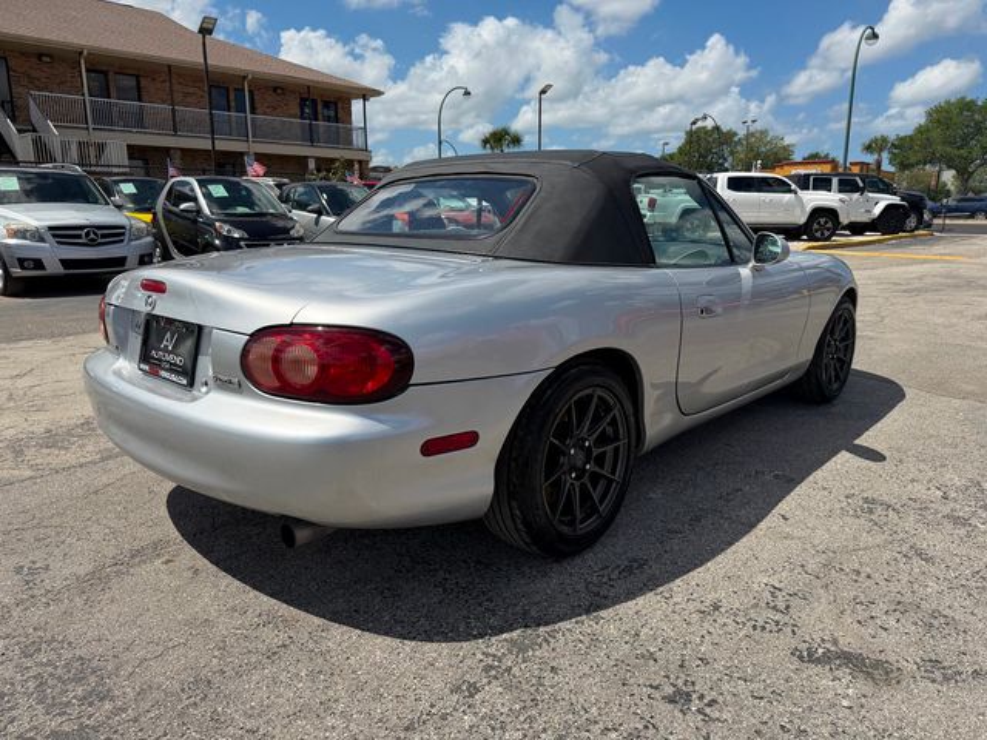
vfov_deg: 56.8
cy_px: 370
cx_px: 494
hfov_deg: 71.6
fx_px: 684
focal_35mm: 24
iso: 125
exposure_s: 1/10309
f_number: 1.78
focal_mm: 6.76
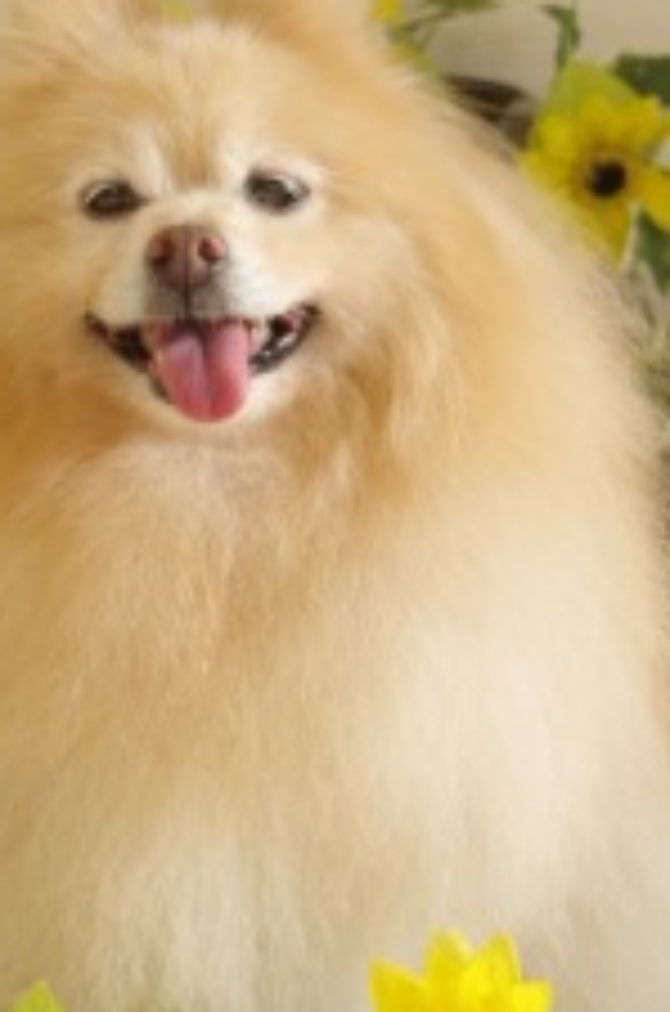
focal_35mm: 114
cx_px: 175
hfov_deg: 11.9
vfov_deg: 18.0
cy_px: 477
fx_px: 3197
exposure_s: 1/100
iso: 400
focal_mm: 43
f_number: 4
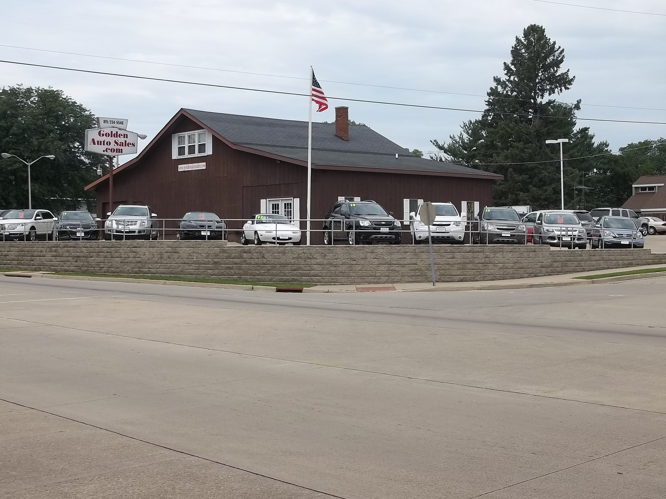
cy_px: 265
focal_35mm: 52
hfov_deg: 36.8
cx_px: 290
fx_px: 1000
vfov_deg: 28.0
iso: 80
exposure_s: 1/200
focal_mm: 8.3
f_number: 8.8
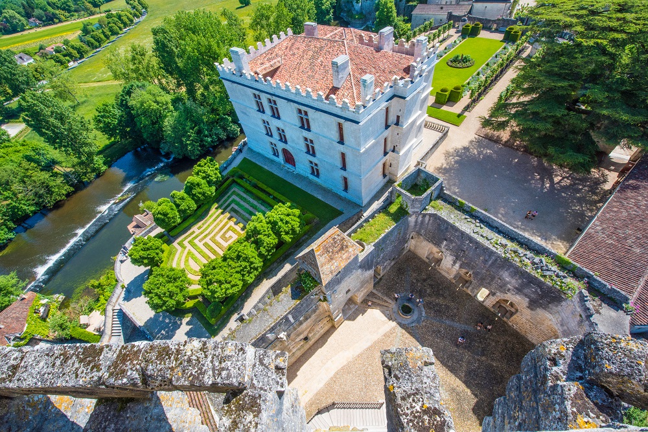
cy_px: 216
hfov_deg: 104.2
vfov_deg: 81.2
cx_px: 324
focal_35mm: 14
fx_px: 252
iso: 320
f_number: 22
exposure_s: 1/125
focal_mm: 14
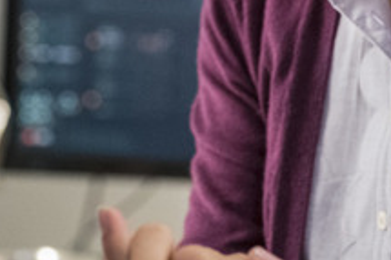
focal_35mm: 602
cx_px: 76
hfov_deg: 3.4
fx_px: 6533
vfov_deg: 2.3
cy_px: -155
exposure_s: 1/125
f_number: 2.8
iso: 3200
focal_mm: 110.6
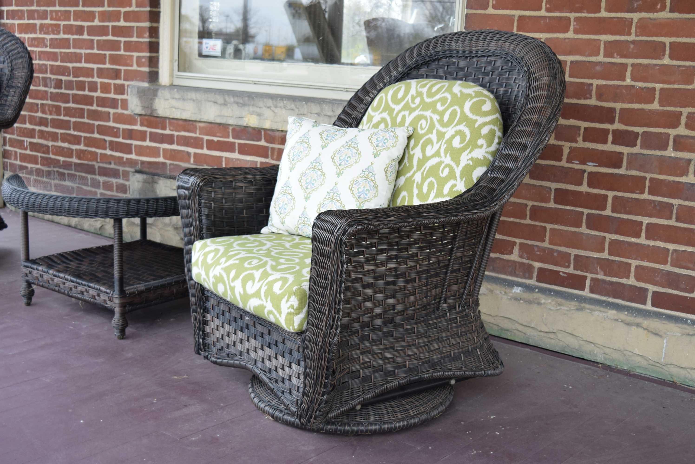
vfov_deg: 28.1
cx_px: 348
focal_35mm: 48
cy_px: 232
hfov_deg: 41.1
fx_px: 927
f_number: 5.6
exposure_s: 1/125
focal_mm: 32
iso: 400
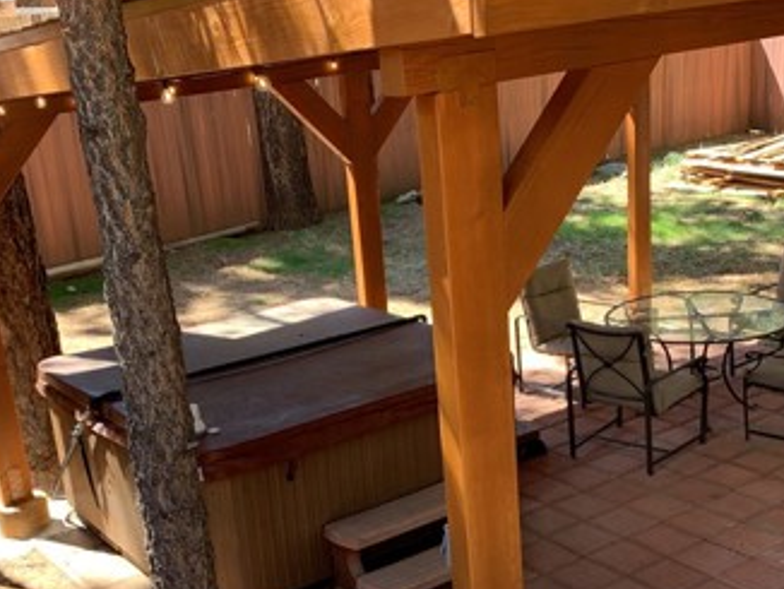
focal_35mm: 51
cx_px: 399
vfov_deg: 28.3
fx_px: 1156
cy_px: 423
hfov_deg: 37.5
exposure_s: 1/121
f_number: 1.8
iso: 32
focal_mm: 4.25
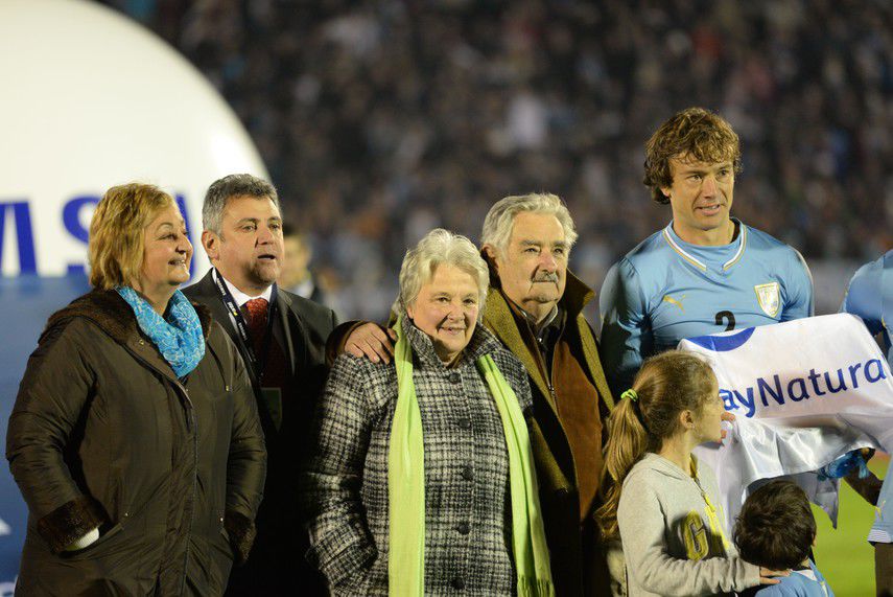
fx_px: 7445
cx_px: 446
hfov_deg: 6.9
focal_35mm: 300
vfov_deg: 4.6
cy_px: 298
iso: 2500
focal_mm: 300
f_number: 4
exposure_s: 1/320
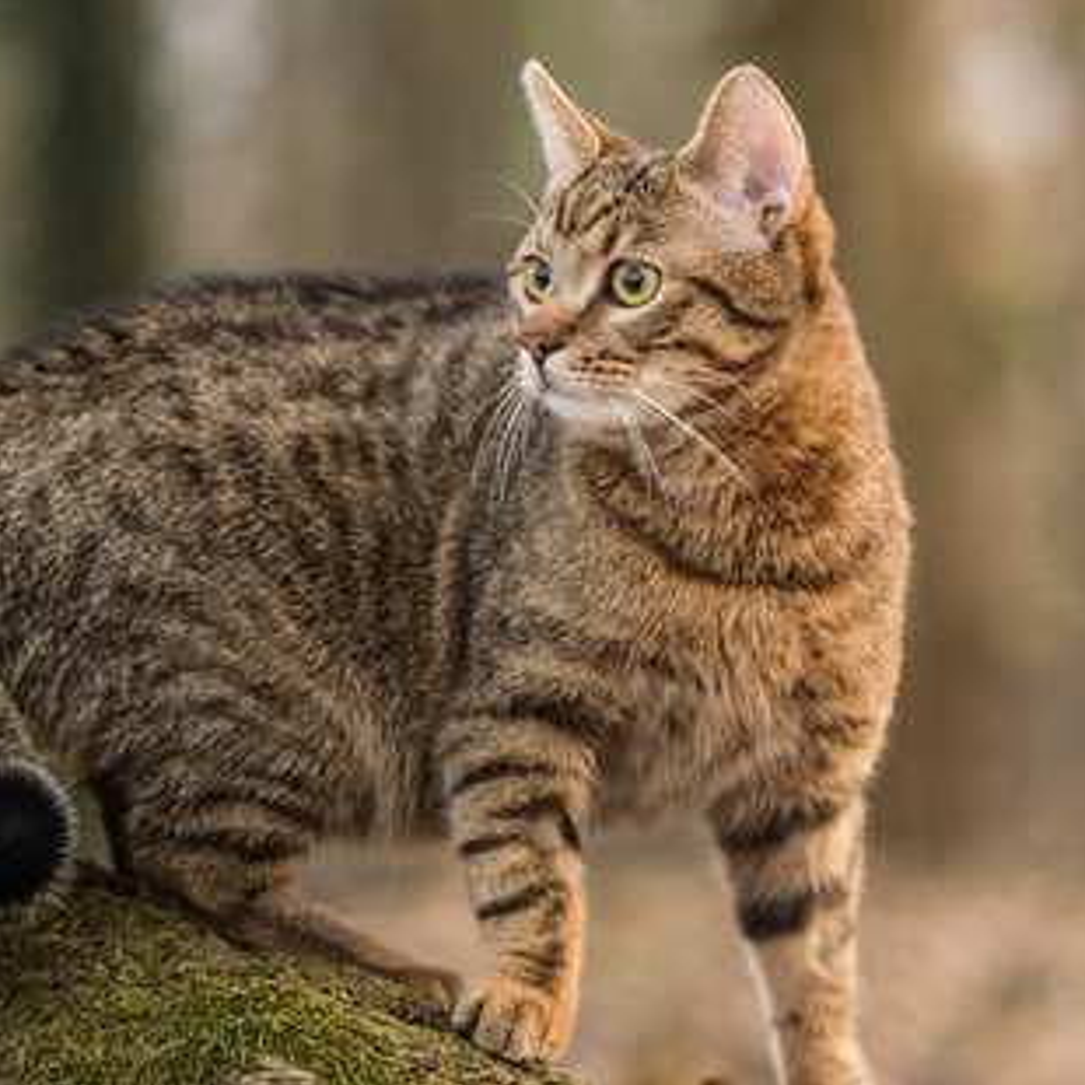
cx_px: 1022
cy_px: 318
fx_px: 9255
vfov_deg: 6.7
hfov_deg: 6.7
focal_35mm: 261
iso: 320
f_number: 2.8
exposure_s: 1/200
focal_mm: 122
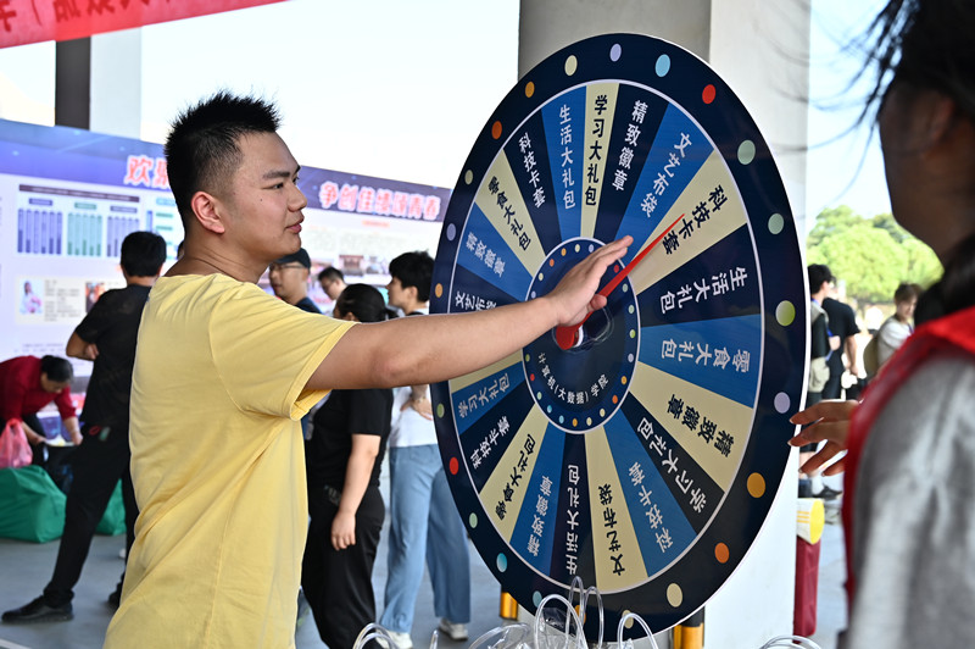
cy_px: 324
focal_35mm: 40
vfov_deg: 33.3
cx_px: 488
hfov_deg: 48.5
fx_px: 1082
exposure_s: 1/320
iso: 250
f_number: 5
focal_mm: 40
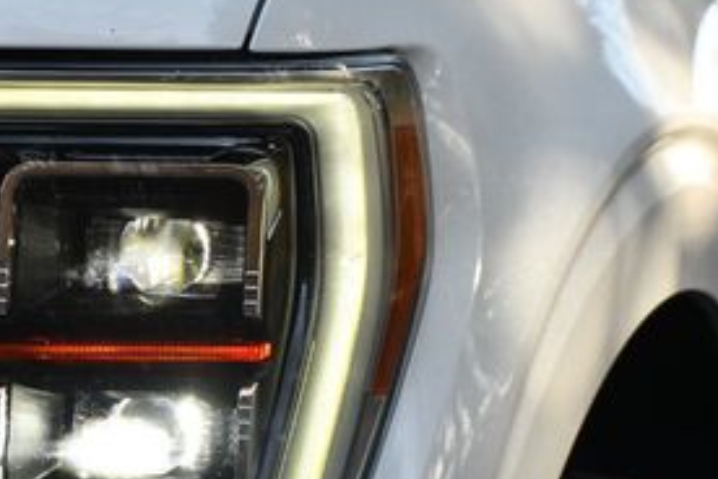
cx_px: 117
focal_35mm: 320
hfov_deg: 6.4
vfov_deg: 4.3
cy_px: 312
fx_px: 6382
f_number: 5.6
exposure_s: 1/250
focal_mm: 92
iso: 220
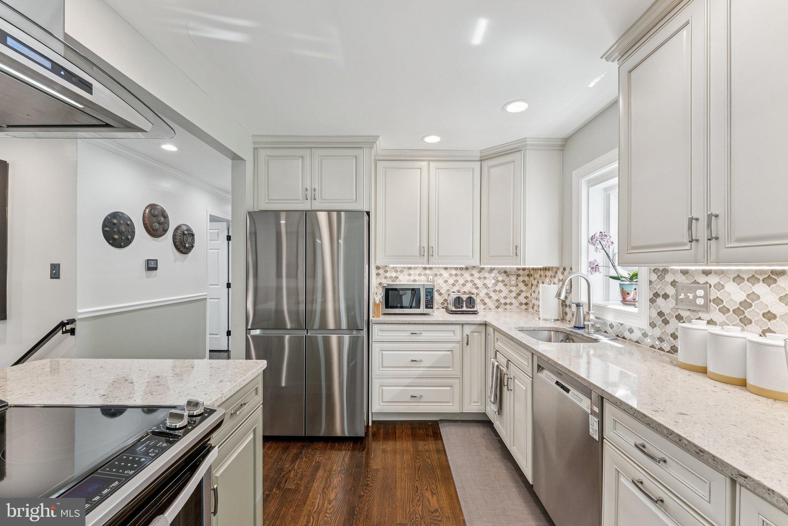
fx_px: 307
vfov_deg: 81.3
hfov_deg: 104.2
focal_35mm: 14
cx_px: 394
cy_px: 263
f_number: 9
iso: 250
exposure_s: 1/5
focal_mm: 14
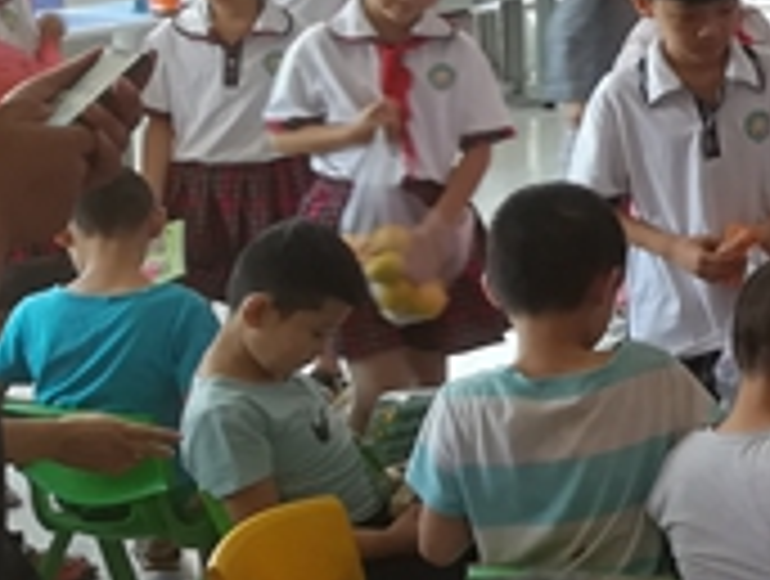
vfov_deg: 16.2
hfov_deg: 17.7
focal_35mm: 91
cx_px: 1346
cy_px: 175
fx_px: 2028
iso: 64
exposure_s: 1/33.3
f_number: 2.2
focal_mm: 3.83
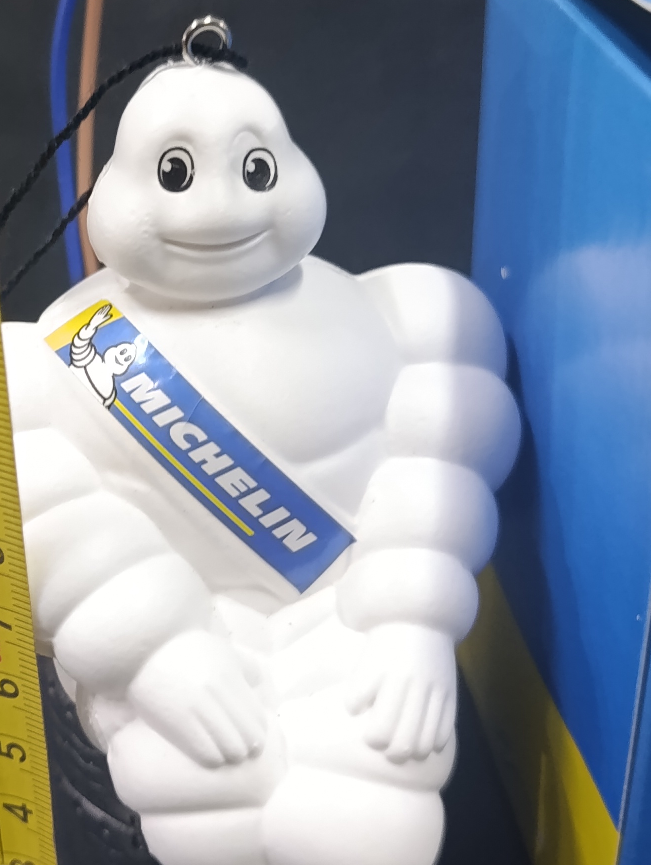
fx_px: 1351
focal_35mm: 54
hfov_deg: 26.6
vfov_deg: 35.5
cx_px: 133
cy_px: 387
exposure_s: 1/25
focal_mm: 6.11
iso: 1493
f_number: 1.65
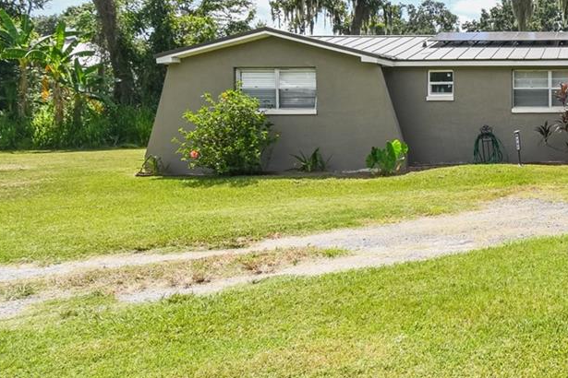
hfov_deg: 42.3
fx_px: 615
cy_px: 122
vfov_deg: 33.9
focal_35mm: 39
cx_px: 577
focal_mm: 10
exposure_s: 1/100
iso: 100
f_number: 7.1
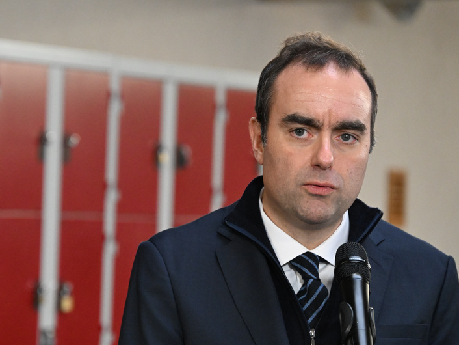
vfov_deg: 6.3
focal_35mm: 237
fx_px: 3144
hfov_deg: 8.3
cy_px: 185
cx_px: 135
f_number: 6.3
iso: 6400
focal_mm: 170
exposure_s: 1/250
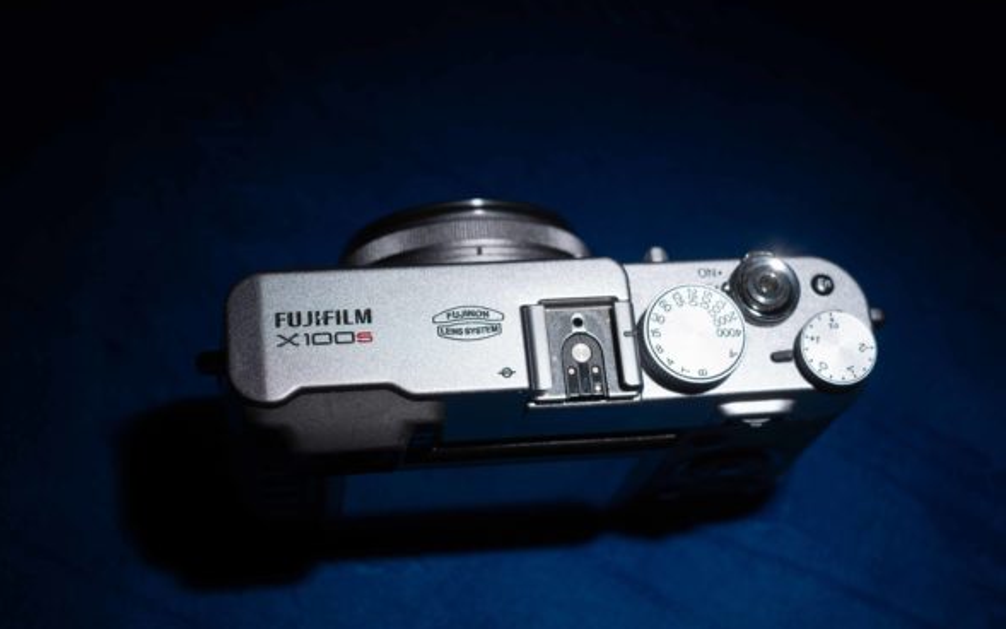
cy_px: 297
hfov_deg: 36.9
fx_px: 1508
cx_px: 495
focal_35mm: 55
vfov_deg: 23.5
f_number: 5
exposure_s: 1/125
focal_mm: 35
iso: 200
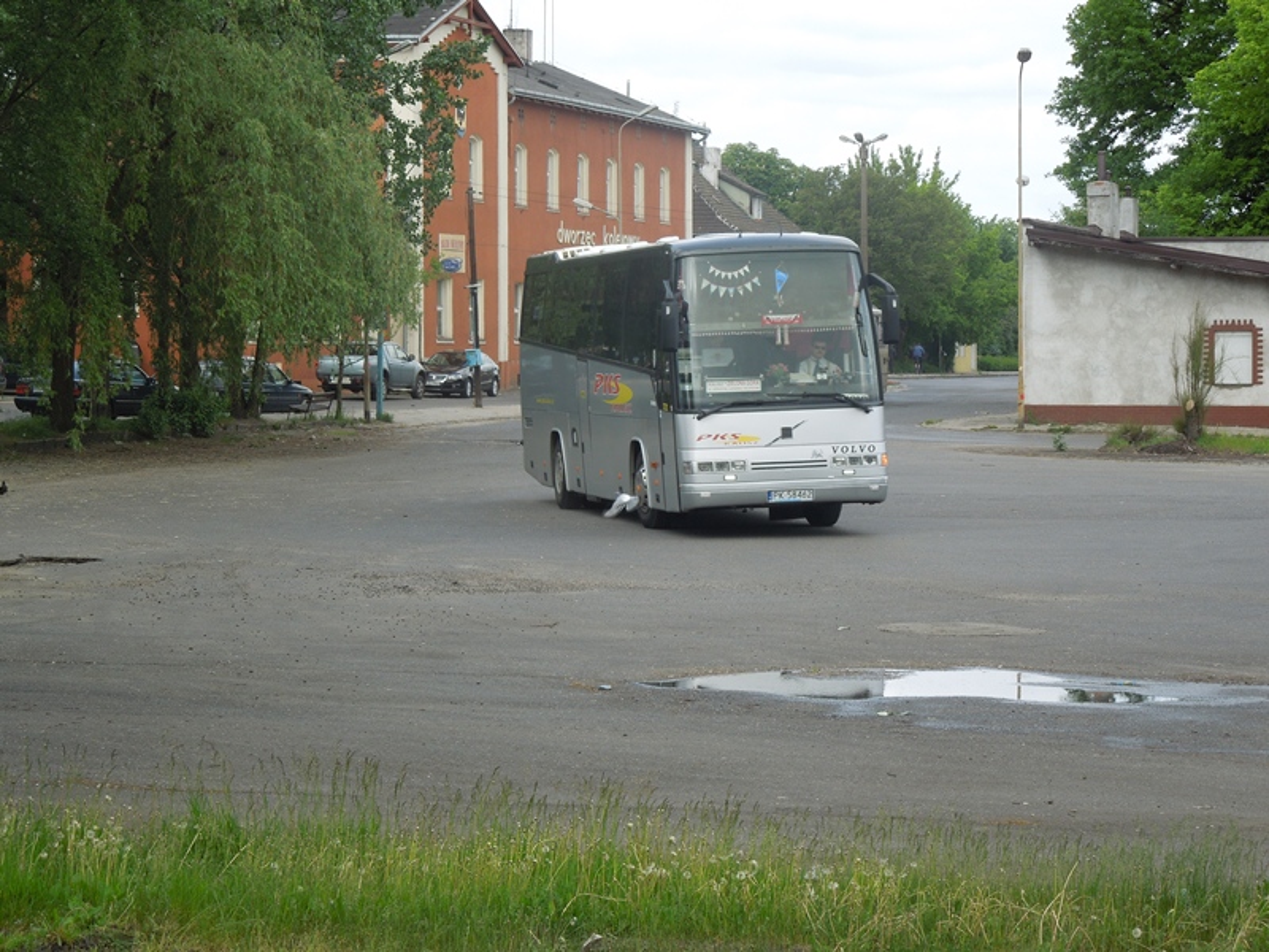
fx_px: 3886
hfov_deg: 18.5
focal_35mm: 106
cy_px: 476
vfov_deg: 14.0
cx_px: 634
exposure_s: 1/200
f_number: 4.7
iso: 100
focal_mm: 19.1
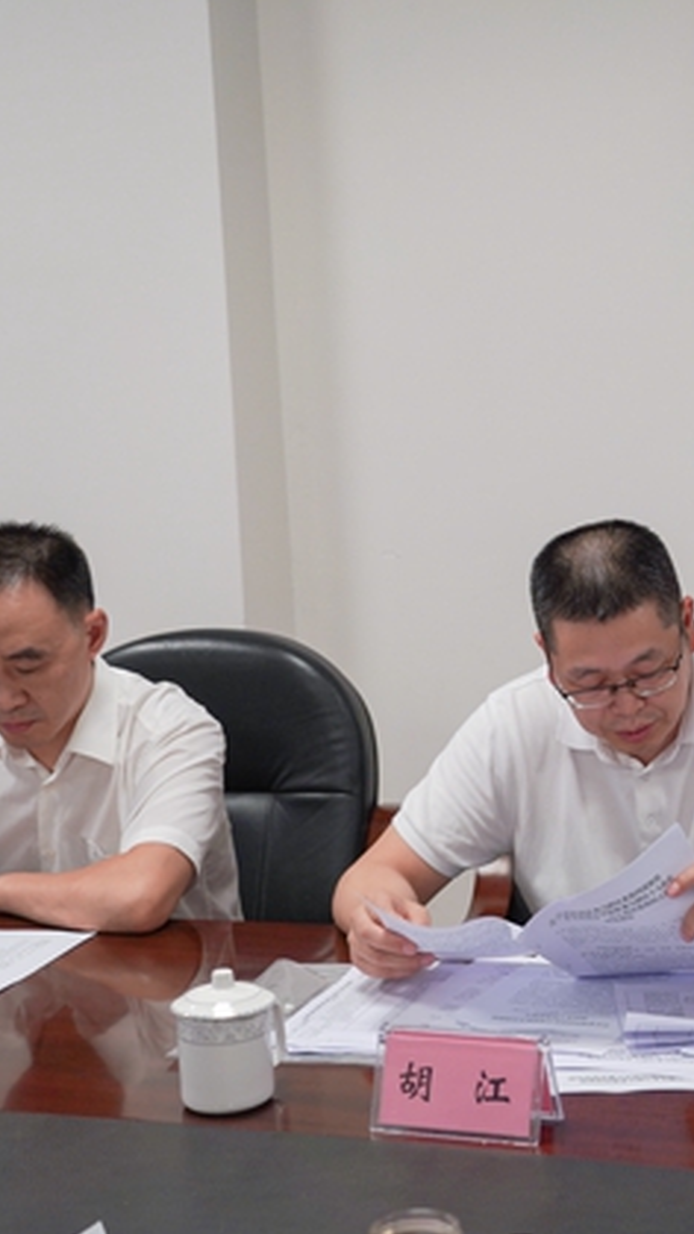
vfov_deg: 31.4
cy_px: 613
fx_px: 2194
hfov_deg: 17.6
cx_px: 656
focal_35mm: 67
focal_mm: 42
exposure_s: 1/125
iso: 400
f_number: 4
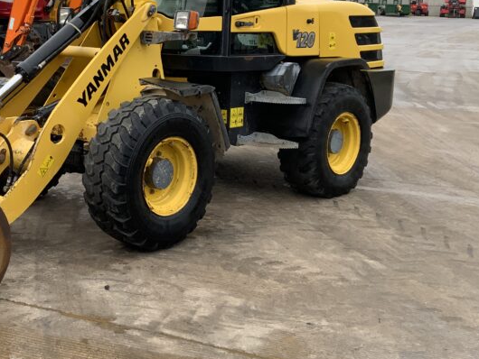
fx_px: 775
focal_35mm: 56
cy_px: 91
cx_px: 130
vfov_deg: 25.8
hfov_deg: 33.8
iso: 16
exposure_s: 1/312
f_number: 1.8
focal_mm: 3
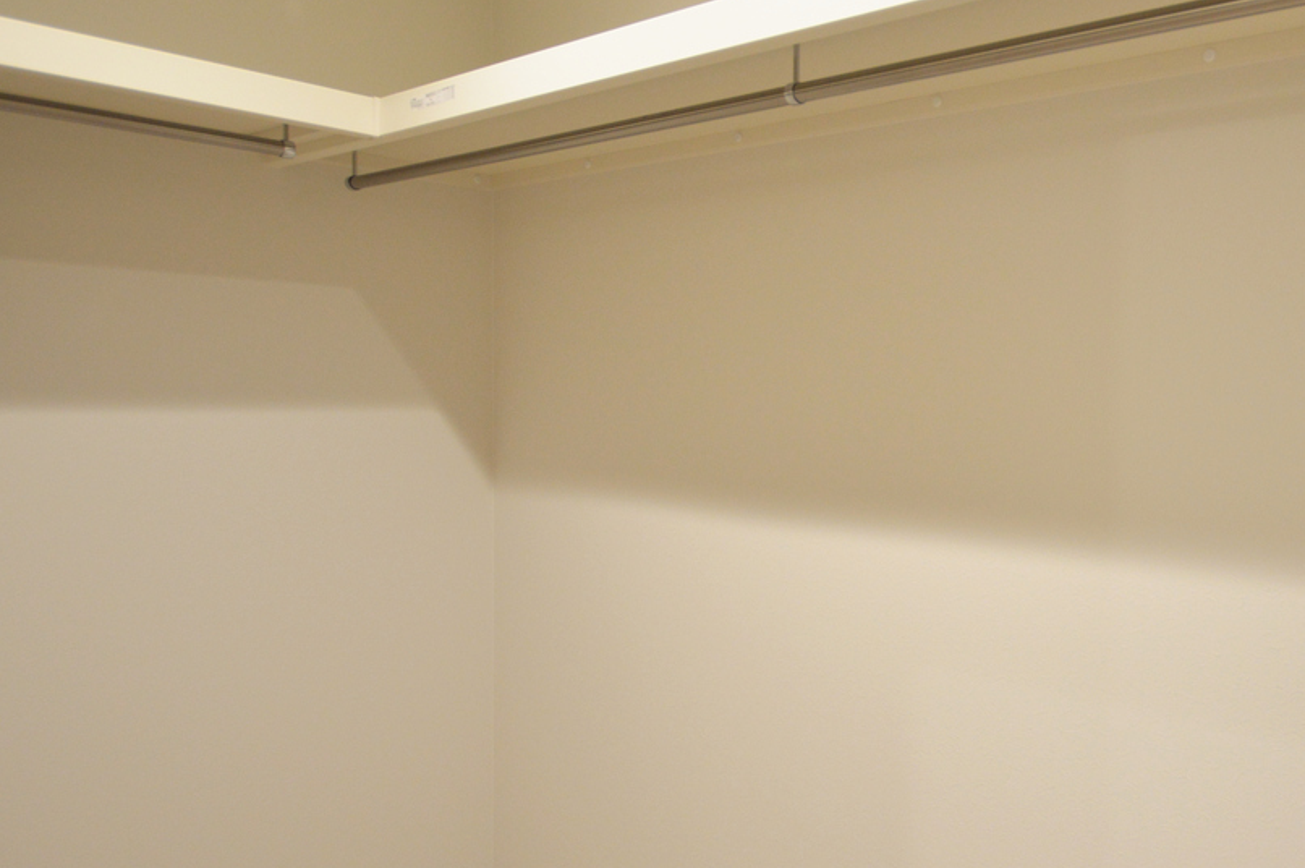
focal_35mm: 28
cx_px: 984
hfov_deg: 61.7
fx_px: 1014
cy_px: 424
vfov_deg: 46.3
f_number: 4
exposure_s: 1/20
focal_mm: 10
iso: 400
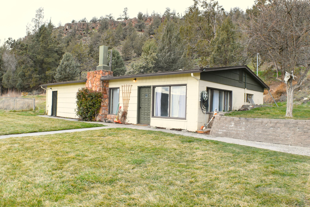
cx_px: 155
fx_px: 310
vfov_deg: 36.9
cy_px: 104
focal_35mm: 36
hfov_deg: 53.1
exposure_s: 1/400
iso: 1250
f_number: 10
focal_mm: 24
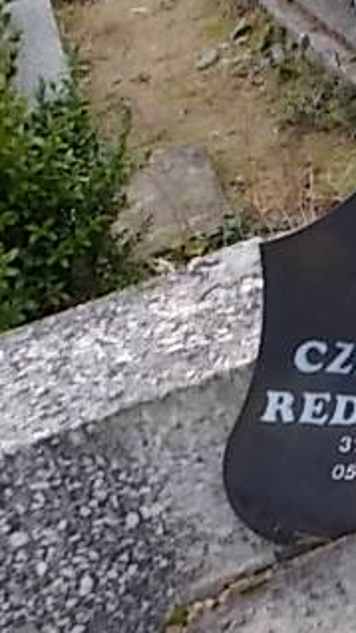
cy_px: 416
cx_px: 410
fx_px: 956
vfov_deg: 36.3
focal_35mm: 57
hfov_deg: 20.0
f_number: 3.2
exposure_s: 1/40
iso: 80
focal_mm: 4.6
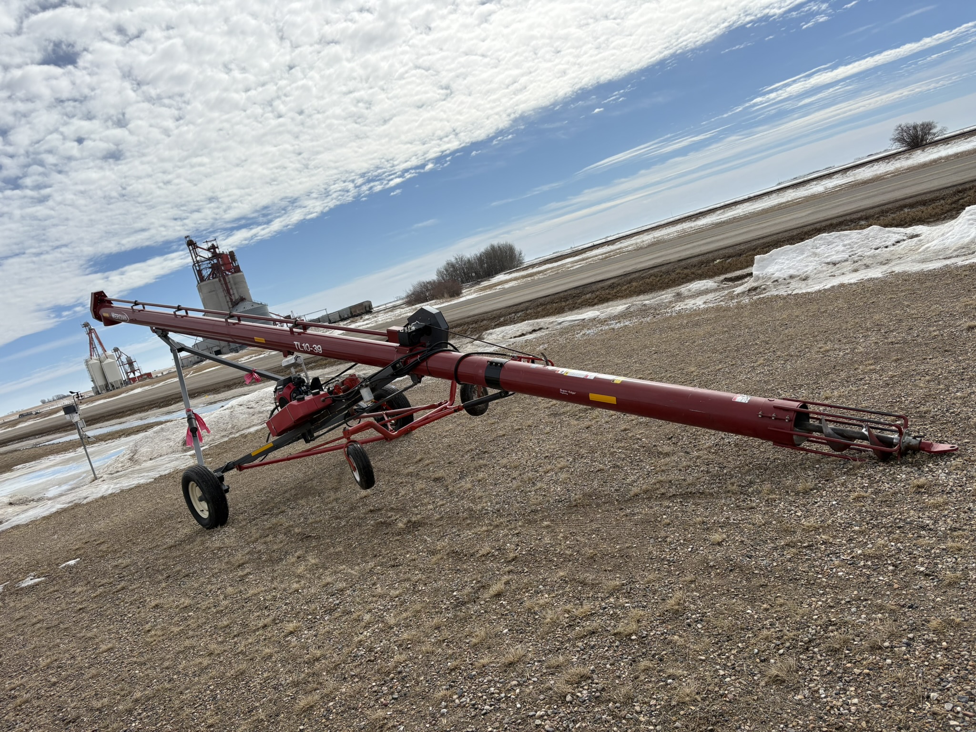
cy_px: 366
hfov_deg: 67.3
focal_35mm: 26
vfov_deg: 53.1
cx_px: 488
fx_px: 733
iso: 50
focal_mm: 5.96
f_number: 1.6
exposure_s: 1/10101
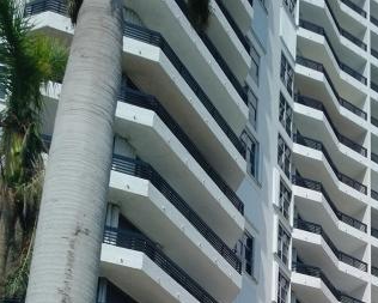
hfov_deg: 28.4
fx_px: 716
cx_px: 342
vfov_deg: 20.4
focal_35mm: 64
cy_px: 459
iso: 50
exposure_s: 1/2275
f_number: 2.2
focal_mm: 4.75
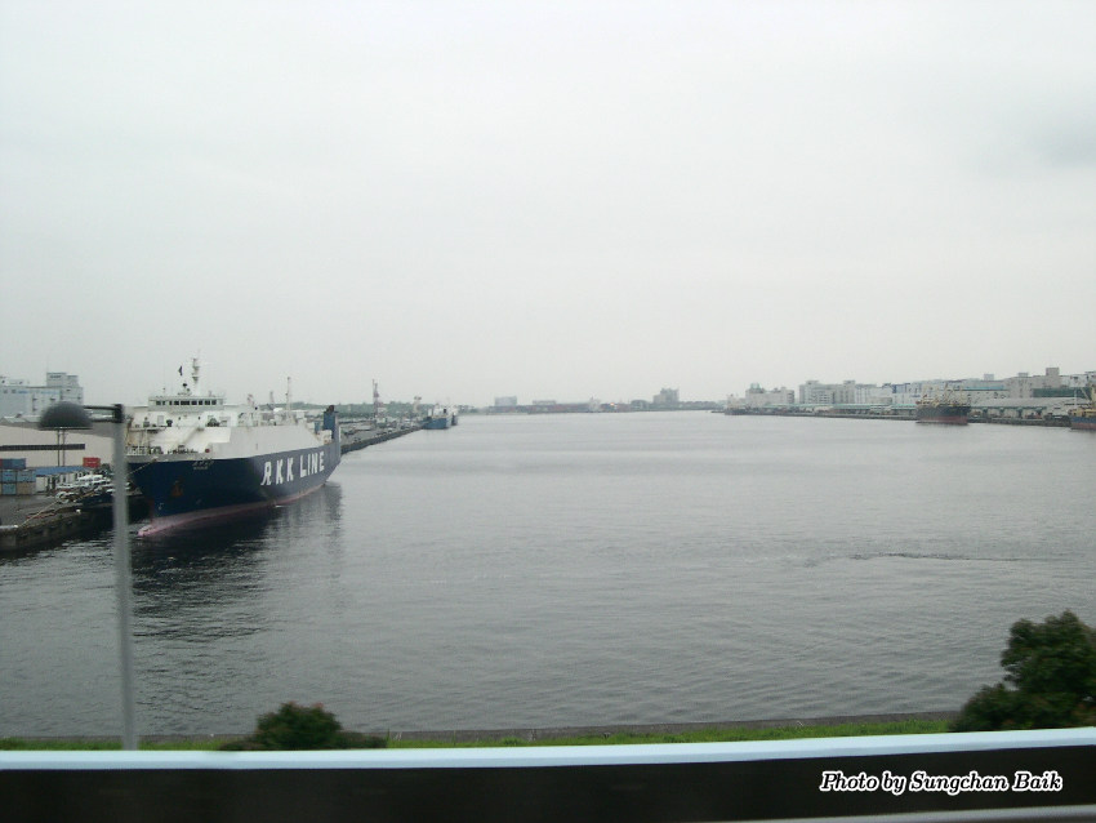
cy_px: 412
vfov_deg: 37.7
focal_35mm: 38
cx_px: 548
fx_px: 1203
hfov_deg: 49.0
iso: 100
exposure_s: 1/124
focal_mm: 8
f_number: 7.6
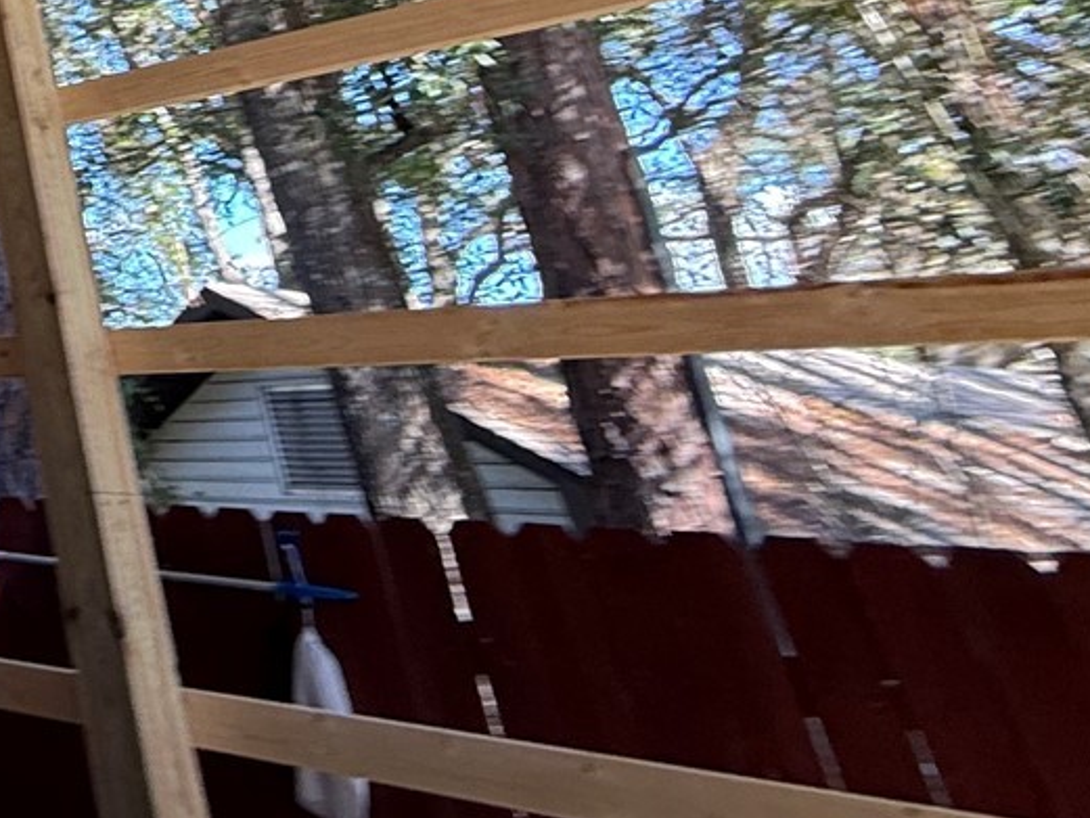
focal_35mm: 43
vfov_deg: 25.5
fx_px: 1354
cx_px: -527
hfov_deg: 28.8
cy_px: -404
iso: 80
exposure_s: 1/99
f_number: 2.2
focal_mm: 2.22
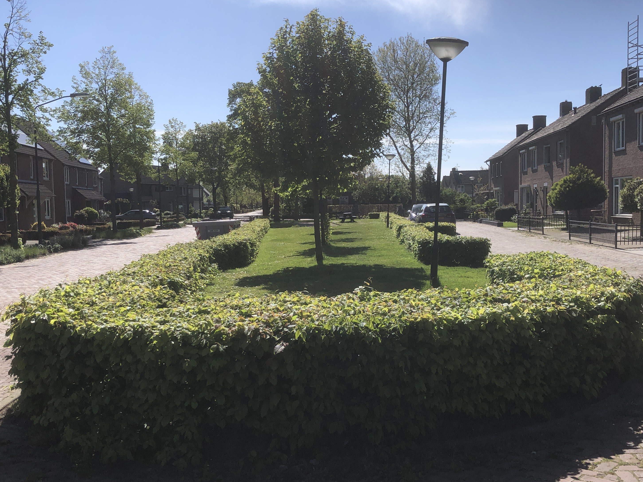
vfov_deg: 36.8
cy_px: 264
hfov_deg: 47.9
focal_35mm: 39
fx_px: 724
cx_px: 326
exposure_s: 1/2404
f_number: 1.8
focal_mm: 3.99
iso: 20
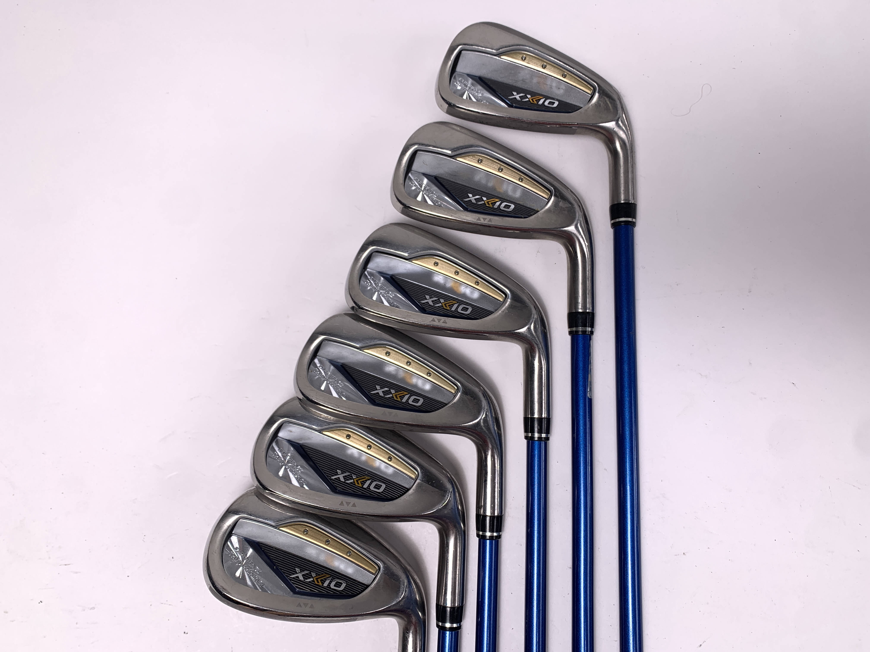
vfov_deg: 53.1
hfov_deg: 67.3
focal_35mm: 26
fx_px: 653
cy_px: 326
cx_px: 435
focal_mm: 4.25
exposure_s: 1/206
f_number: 1.8
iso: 25
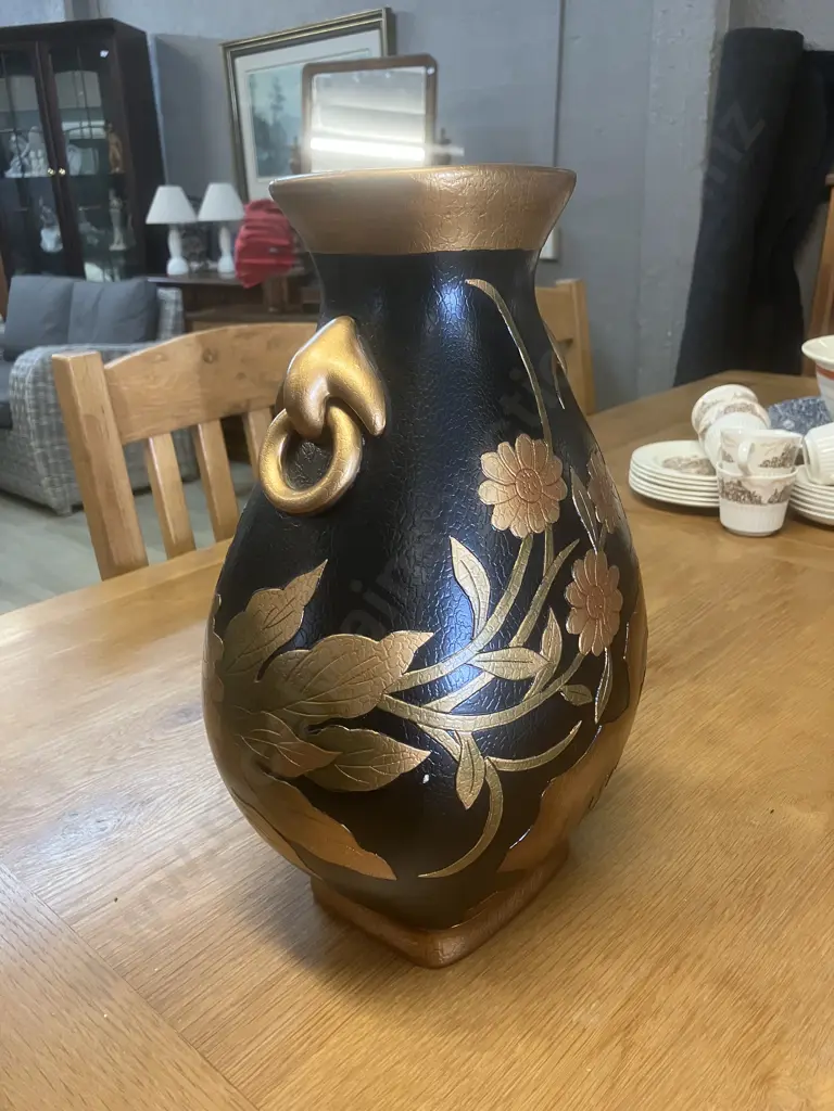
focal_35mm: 28
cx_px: 417
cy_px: 556
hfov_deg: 49.7
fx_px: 899
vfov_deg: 63.4
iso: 125
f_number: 1.8
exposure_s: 1/50
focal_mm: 3.99
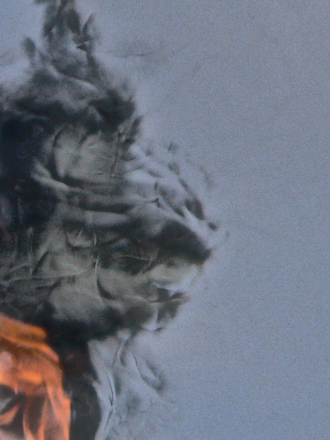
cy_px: 35
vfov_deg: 1.6
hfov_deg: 1.2
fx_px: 16253
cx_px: 72
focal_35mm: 1279
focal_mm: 72
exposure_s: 1/1600
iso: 100
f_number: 5.6
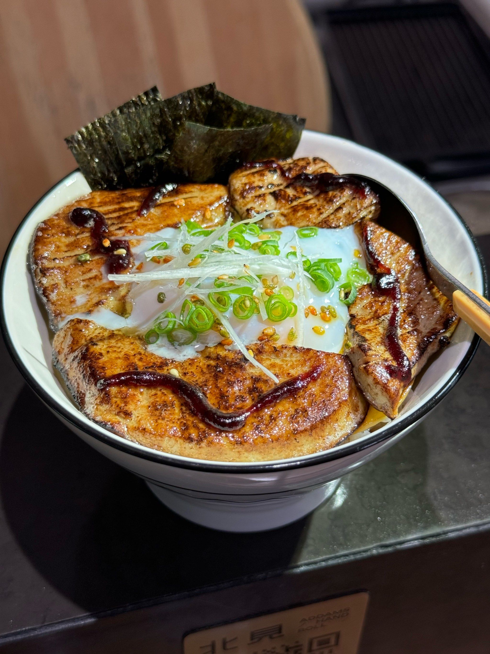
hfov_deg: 30.3
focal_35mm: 48
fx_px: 906
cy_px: 327
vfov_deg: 39.7
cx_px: 245
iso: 50
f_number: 1.78
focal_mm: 6.76
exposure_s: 1/105
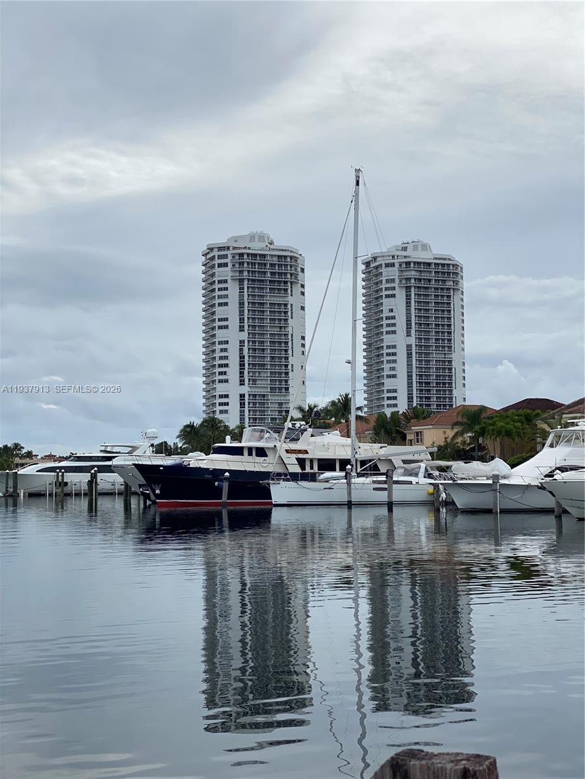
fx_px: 1172
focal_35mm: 52
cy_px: 390
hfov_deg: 28.0
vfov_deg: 36.8
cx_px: 292
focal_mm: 6
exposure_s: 1/1776
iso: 20
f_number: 2
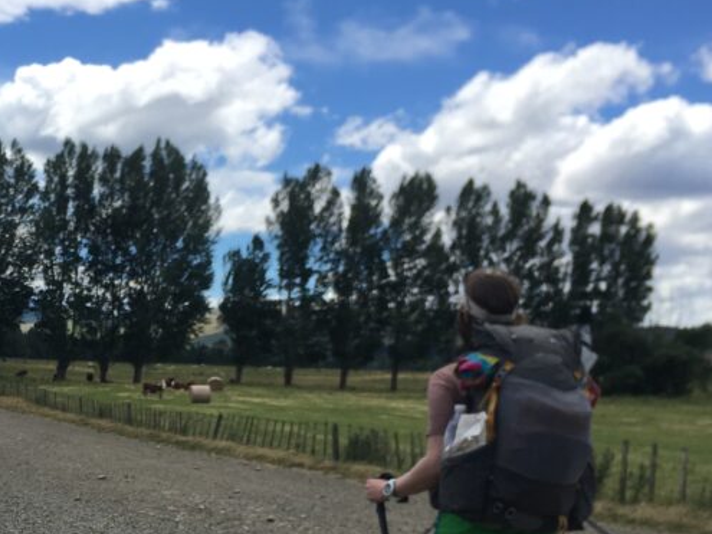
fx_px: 1234
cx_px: 137
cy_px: 469
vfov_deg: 23.8
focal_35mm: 60
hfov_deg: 31.3
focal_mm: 4.15
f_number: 2.2
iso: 25
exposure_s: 1/1789
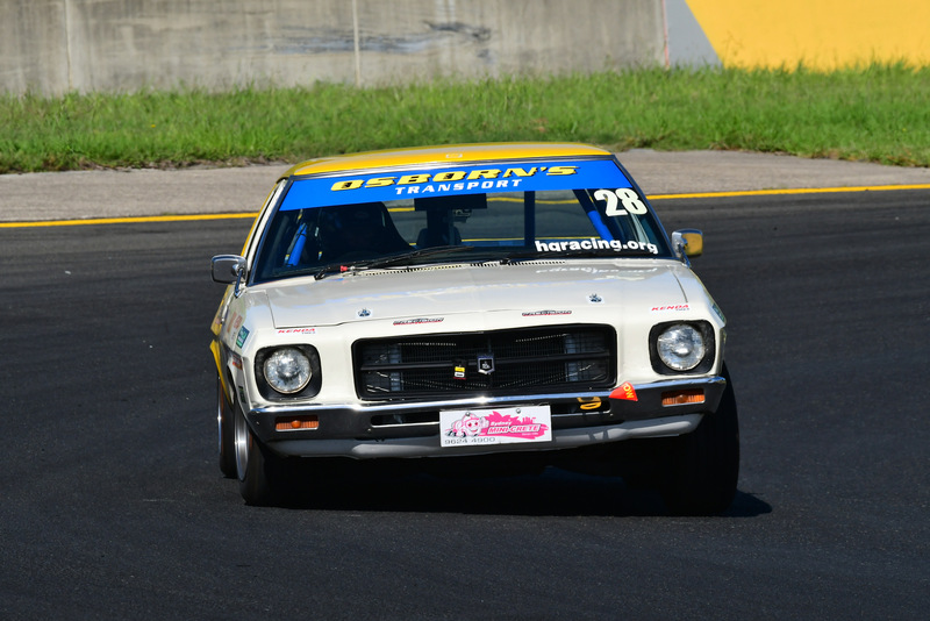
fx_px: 13567
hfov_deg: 3.9
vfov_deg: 2.6
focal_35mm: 525
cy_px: 310
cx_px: 465
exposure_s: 1/640
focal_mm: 350
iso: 400
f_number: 13
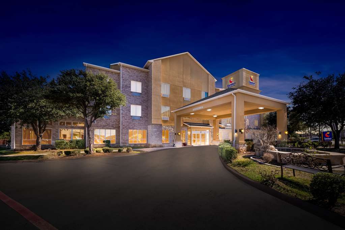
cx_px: 172
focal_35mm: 13
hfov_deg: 108.3
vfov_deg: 85.4
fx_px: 125
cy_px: 115
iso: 640
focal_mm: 13
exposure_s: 1/200
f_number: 8
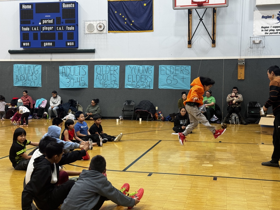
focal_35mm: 48
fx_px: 388
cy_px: 105
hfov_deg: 39.7
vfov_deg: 30.3
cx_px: 140
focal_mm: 6.76
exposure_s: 1/60
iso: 50
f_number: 1.78
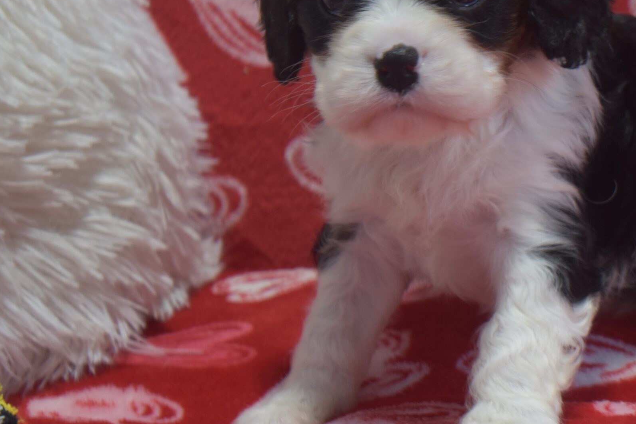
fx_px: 2346
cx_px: 508
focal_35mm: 133
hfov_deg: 15.3
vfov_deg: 10.3
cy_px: 131
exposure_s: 1/40
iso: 400
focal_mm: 55
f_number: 5.6
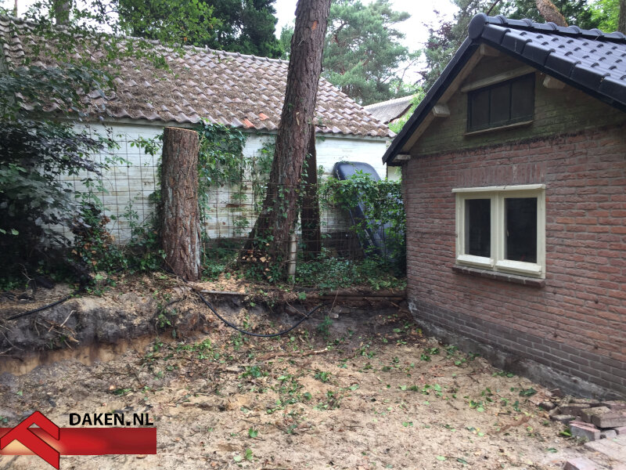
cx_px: 313
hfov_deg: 61.7
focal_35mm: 29
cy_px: 235
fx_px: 524
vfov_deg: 48.2
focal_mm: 4.15
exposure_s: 1/109
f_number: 2.2
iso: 32
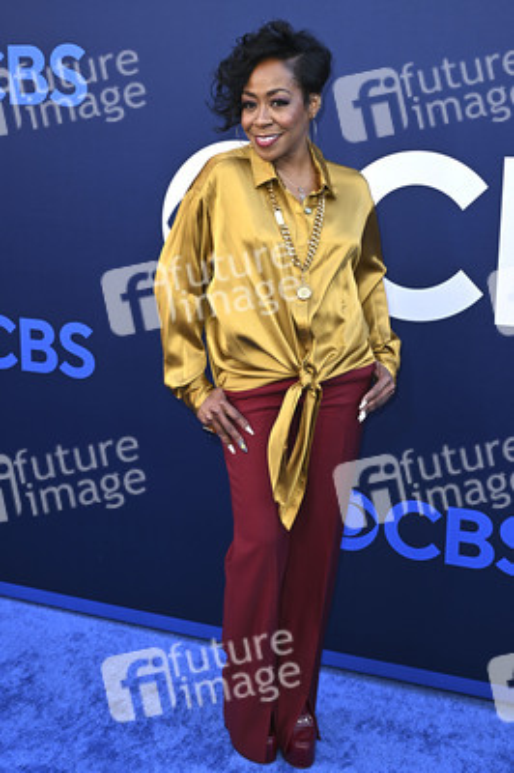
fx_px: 944
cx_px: 257
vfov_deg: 44.5
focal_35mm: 44
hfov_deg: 30.5
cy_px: 386
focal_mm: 44
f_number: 5.6
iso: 640
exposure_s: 1/200
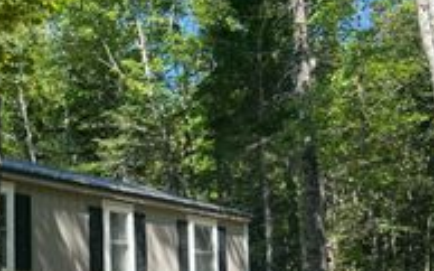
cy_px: 223
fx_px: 839
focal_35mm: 71
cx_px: -47
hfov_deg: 26.6
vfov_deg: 18.1
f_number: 1.5
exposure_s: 1/1361
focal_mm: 5.7
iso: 50
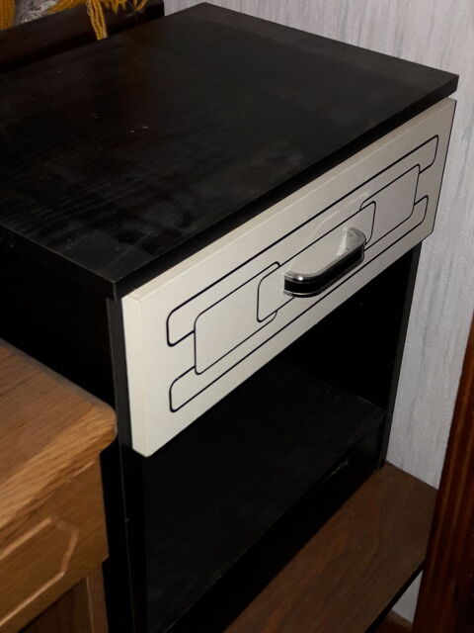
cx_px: 237
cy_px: 316
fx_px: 511
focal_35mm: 28
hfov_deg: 49.7
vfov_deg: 63.4
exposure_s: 1/33
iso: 100
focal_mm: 3.7
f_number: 1.9
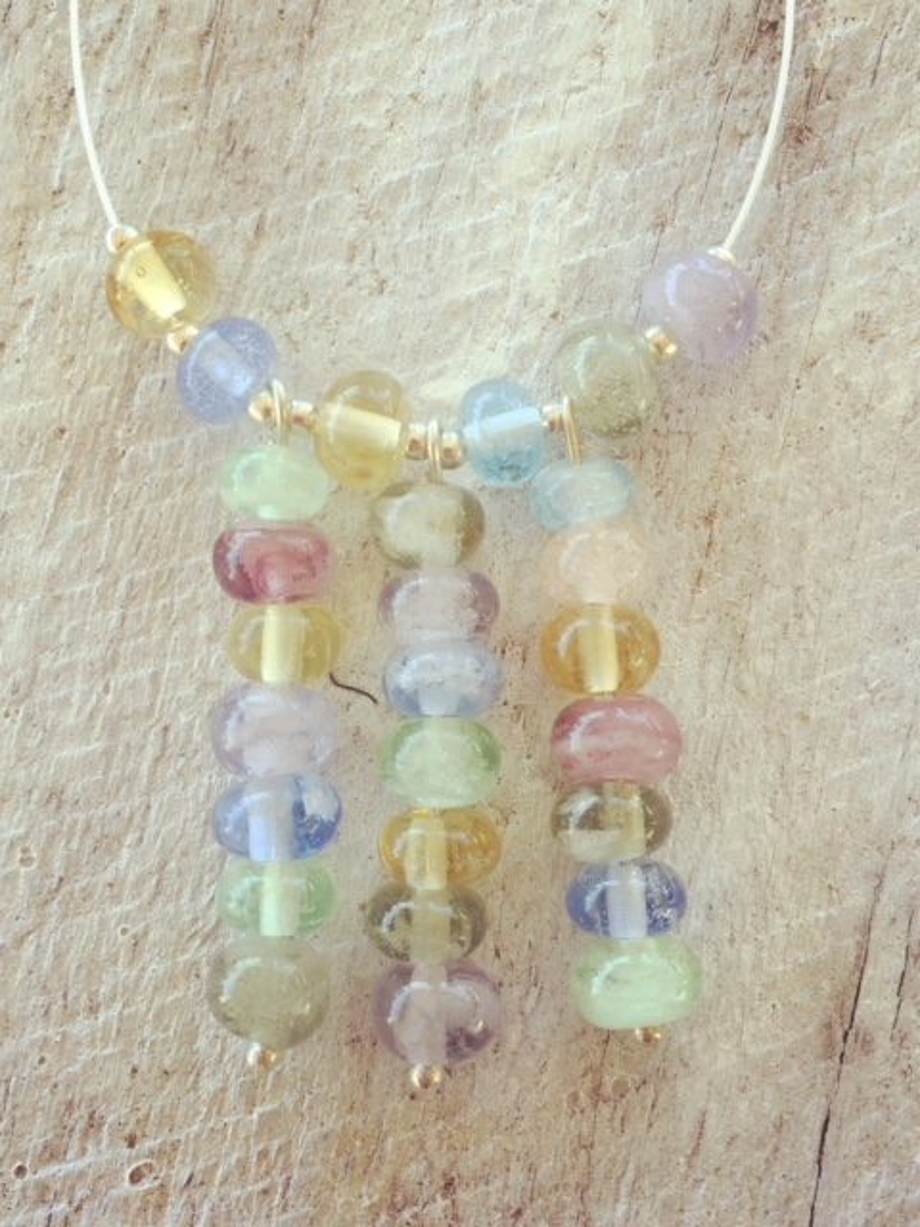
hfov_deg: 36.8
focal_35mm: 39
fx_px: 1382
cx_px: 460
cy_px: 614
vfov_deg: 47.9
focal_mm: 4.15
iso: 32
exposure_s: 1/173
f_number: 2.2
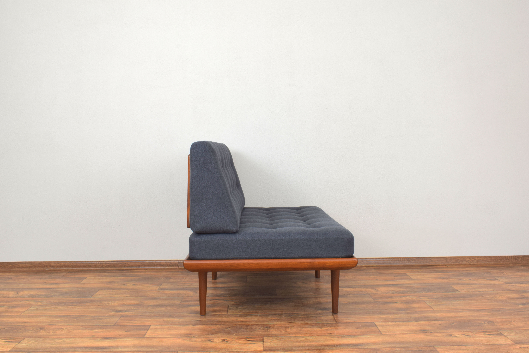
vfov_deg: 35.5
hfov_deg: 51.3
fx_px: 551
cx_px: 264
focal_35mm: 38
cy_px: 176
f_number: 16
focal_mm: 25
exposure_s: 1/1.6
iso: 100
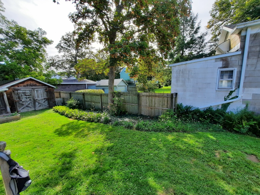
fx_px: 98
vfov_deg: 89.9
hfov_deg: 106.2
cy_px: 98
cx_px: 130
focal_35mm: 13
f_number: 2.2
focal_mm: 1.74
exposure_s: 1/368
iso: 40
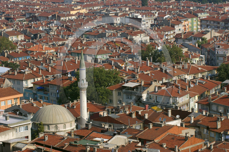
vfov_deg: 8.3
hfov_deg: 12.5
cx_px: 114
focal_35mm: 165
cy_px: 76
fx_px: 1048
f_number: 8
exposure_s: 1/400
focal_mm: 110
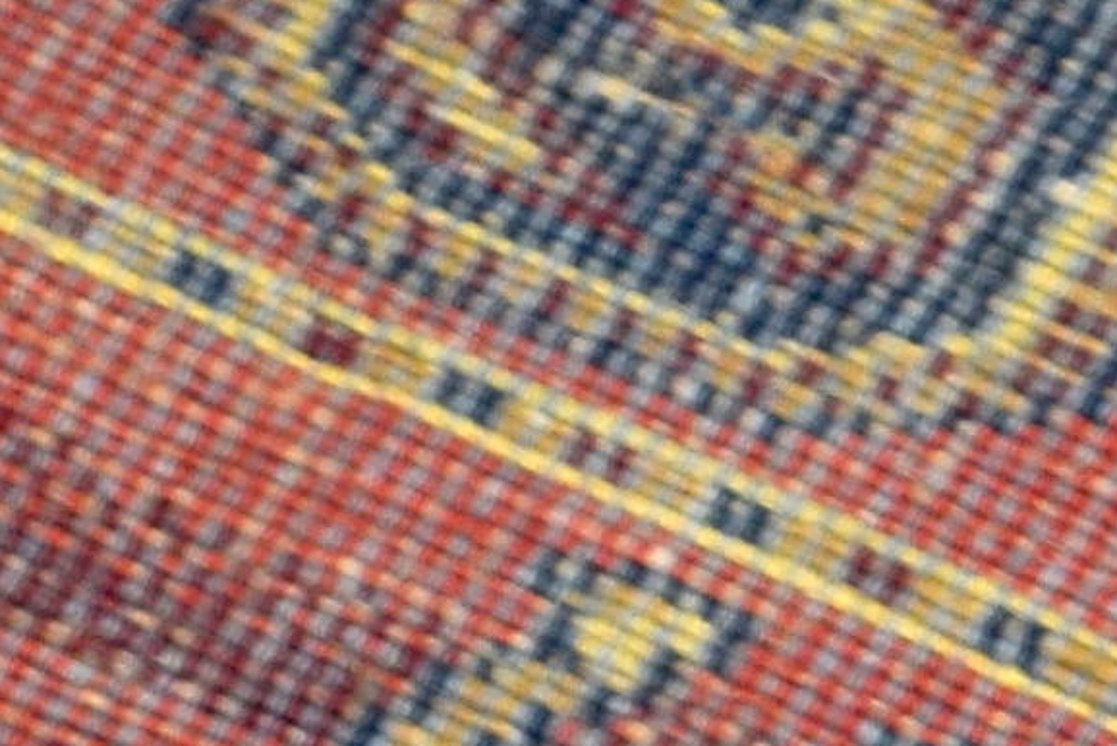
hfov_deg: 3.2
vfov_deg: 2.1
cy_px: 2344
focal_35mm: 642
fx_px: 19925
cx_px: 1838
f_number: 5.6
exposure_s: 1/80
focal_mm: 55
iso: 400
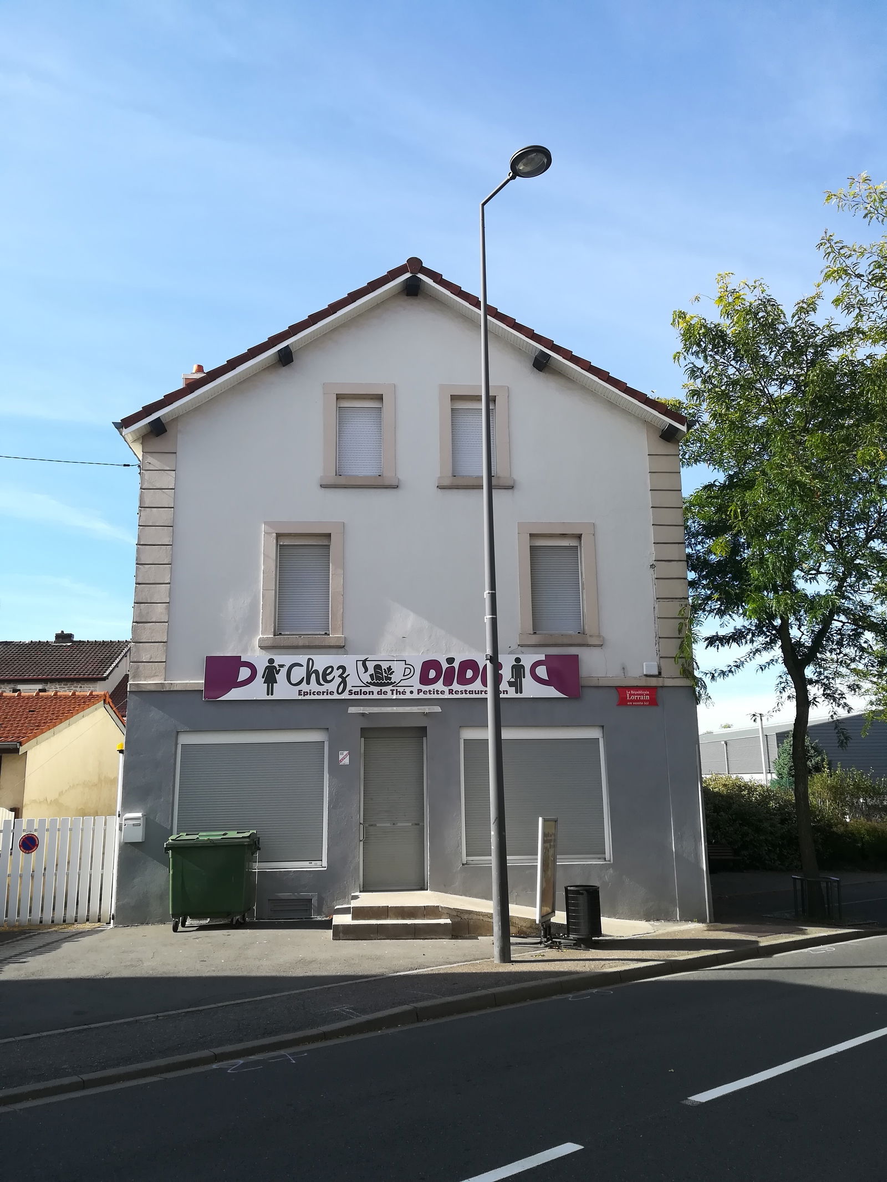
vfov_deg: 67.3
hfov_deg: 53.1
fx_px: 888
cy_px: 591
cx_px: 444
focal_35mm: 26
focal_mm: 3.83
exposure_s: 1/518
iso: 50
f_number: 2.2
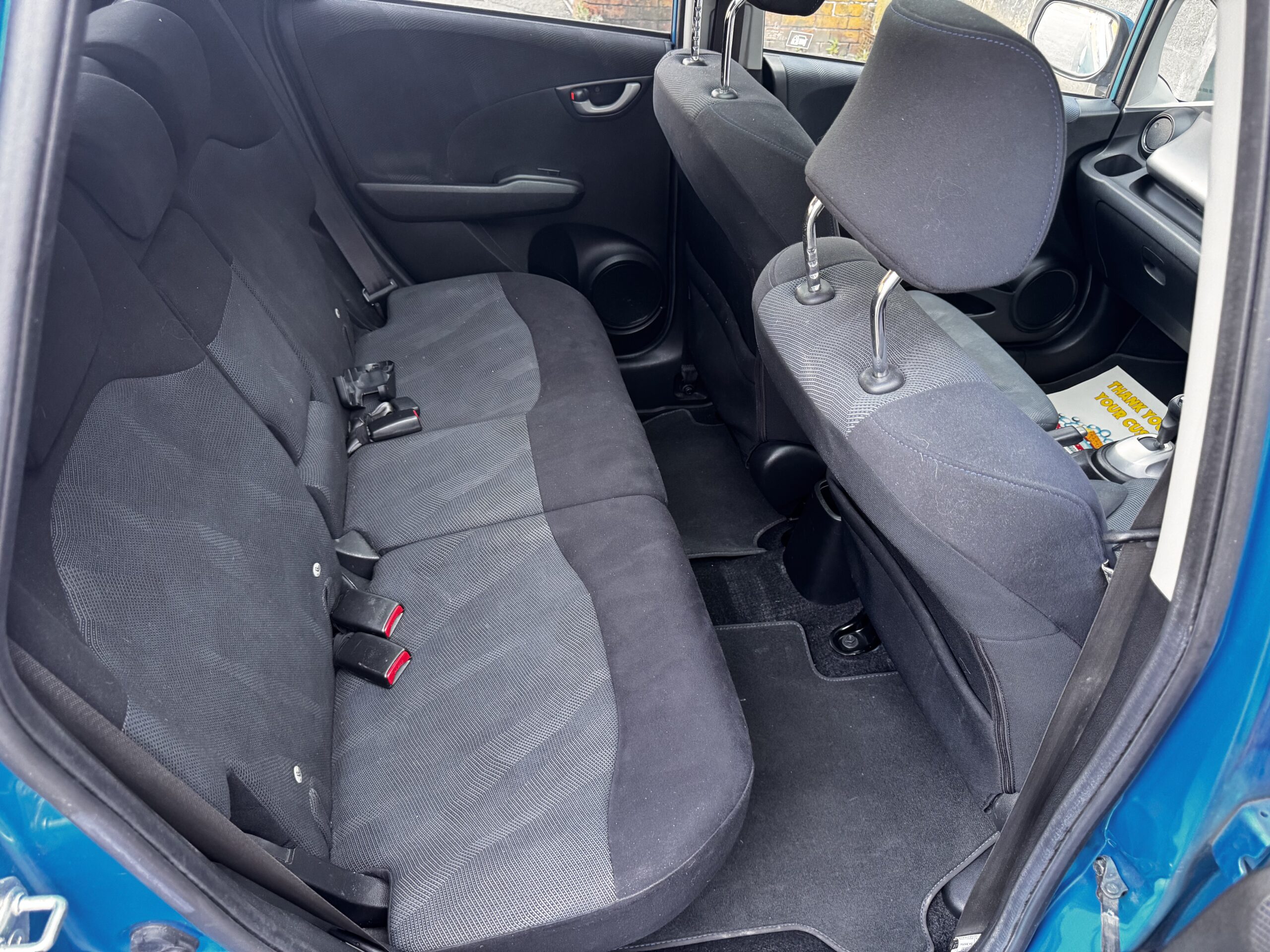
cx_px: 635
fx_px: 881
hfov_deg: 71.6
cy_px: 476
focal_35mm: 24
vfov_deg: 56.8
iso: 320
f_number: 1.78
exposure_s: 1/60
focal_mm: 6.76
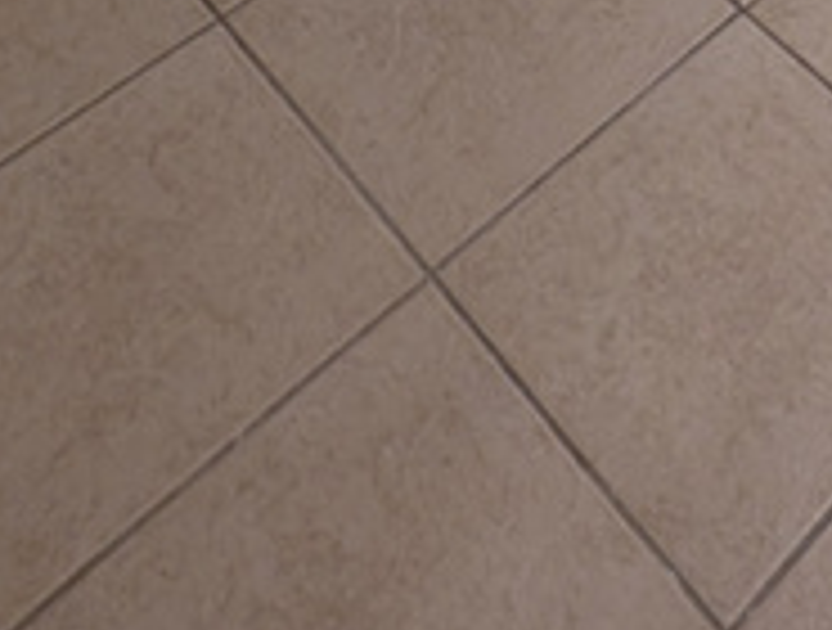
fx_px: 1591
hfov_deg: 27.8
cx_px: 801
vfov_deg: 12.9
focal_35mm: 66
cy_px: -1080
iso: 42
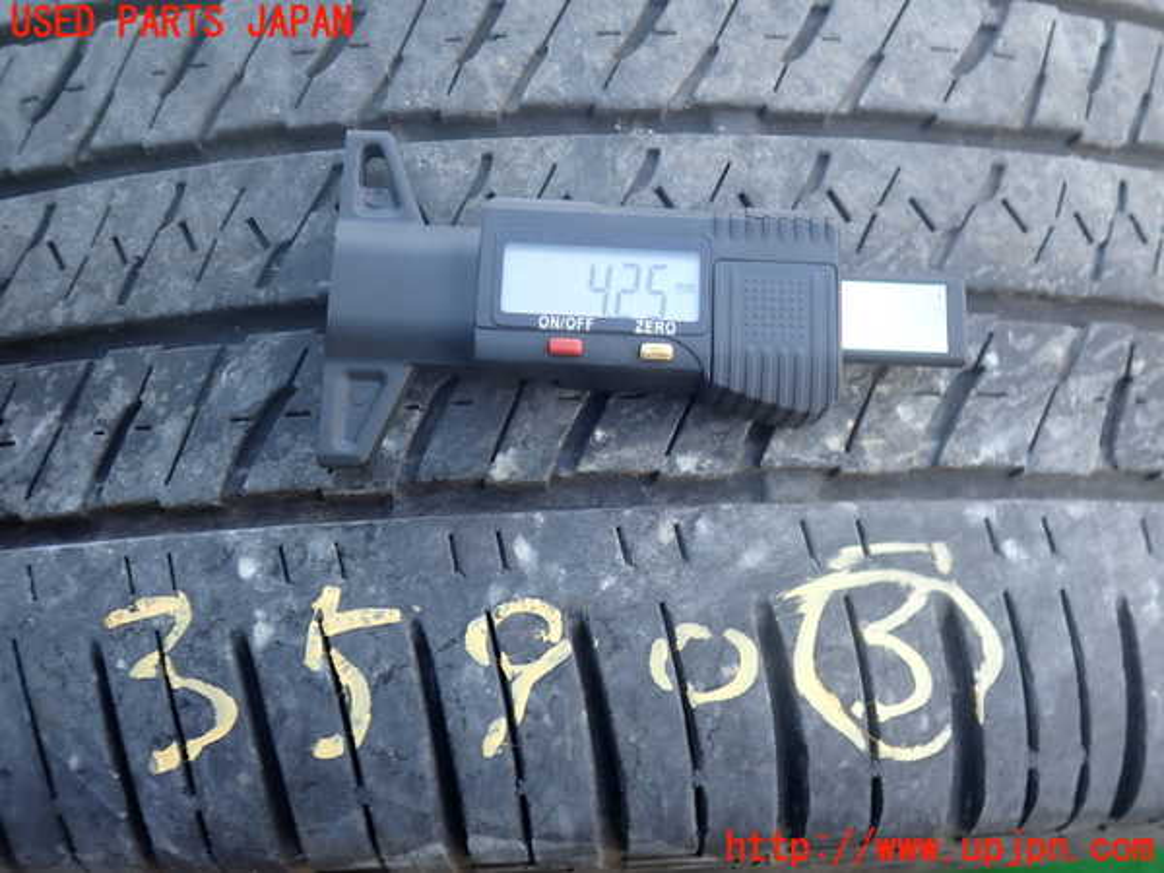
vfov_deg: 46.8
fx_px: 1009
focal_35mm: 30
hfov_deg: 60.0
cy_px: 436
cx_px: 582
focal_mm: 5.4
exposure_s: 1/125
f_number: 2.3
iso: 200
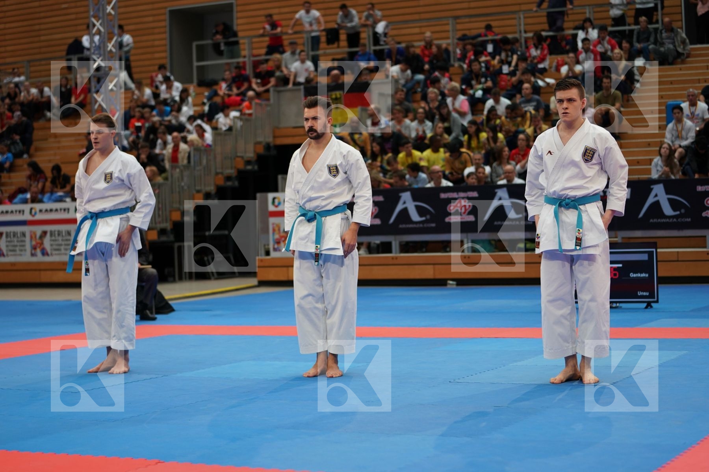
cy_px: 236
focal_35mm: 70
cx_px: 354
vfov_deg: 19.5
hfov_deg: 28.8
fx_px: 1379
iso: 640
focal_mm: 70
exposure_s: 1/500
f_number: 2.8
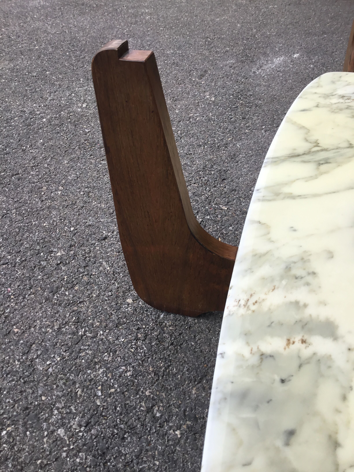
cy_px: 236
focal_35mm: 31
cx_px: 177
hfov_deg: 45.4
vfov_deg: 58.4
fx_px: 423
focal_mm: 3.3
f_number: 2.4
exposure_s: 1/125
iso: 25
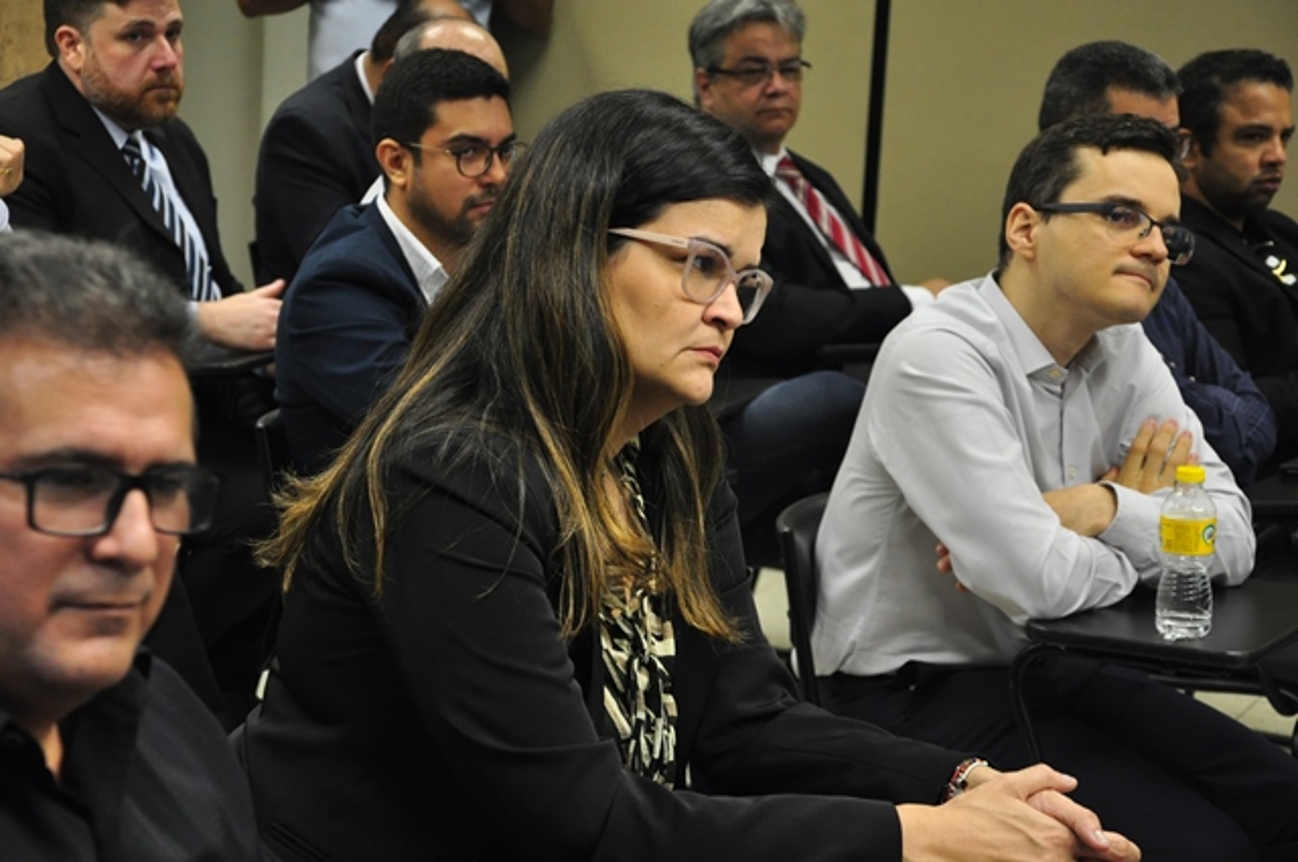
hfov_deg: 23.4
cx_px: 649
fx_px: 3133
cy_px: 431
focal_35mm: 87
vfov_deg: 15.7
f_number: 5
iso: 1000
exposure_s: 1/60
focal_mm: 58
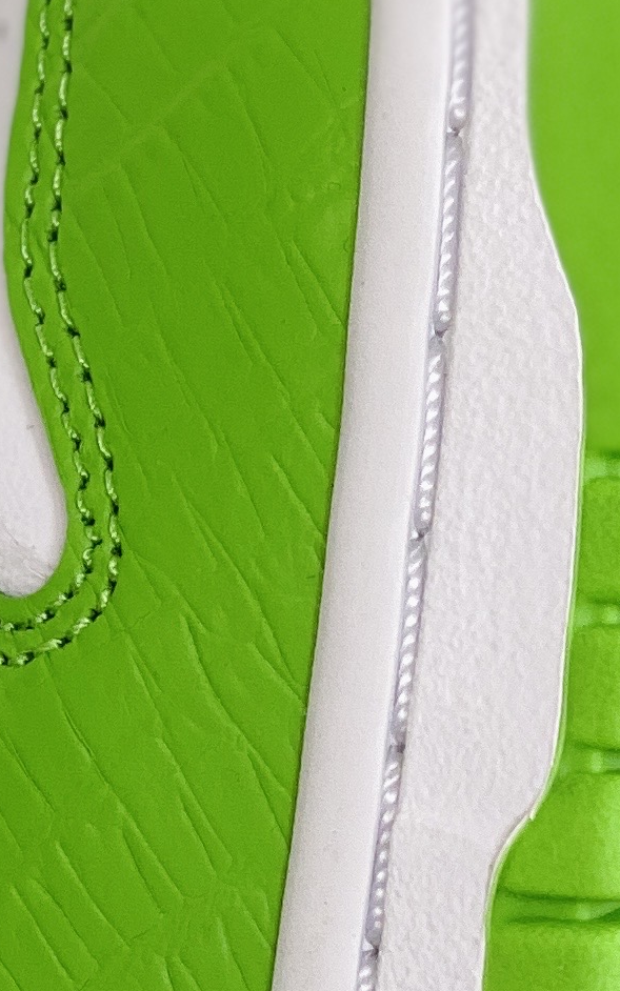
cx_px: 180
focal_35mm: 236
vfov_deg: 8.9
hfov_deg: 5.6
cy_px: 812
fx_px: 6378
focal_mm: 6
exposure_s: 1/100
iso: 32
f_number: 2
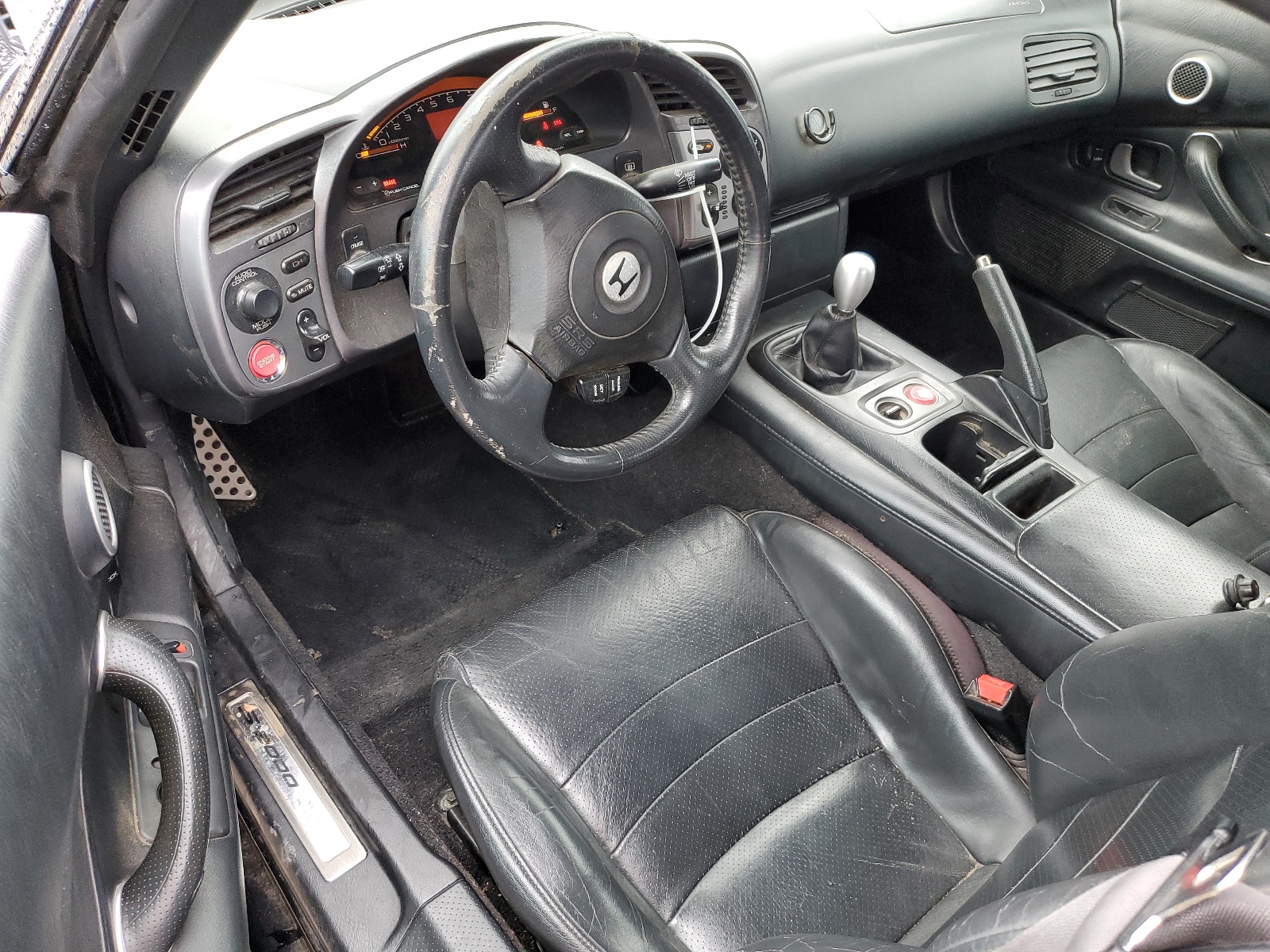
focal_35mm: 26
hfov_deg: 67.3
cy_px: 476
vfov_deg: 53.1
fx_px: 954
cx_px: 635
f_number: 1.5
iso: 108
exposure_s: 1/60.2
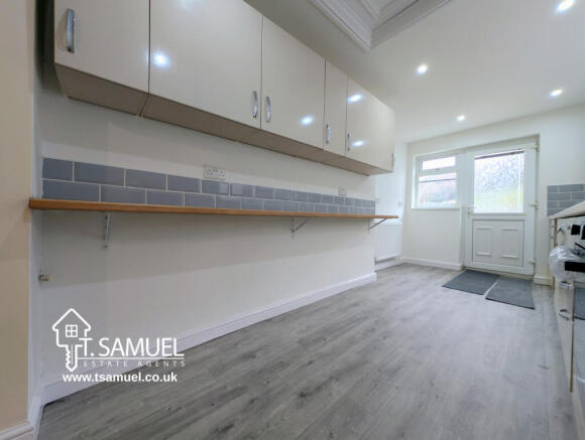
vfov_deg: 94.7
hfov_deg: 110.4
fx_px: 203
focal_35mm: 12
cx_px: 292
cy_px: 220
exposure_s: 1/33.3
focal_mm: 2.23
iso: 49
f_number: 1.95
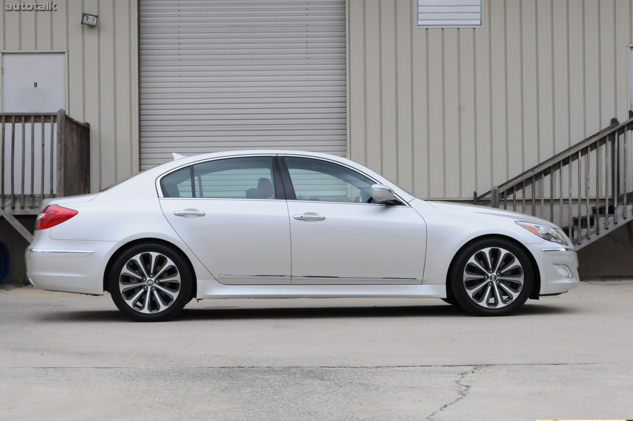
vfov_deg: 17.5
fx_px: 1370
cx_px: 316
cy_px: 210
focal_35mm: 78
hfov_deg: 26.0
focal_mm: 52
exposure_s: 1/400
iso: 2000
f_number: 10
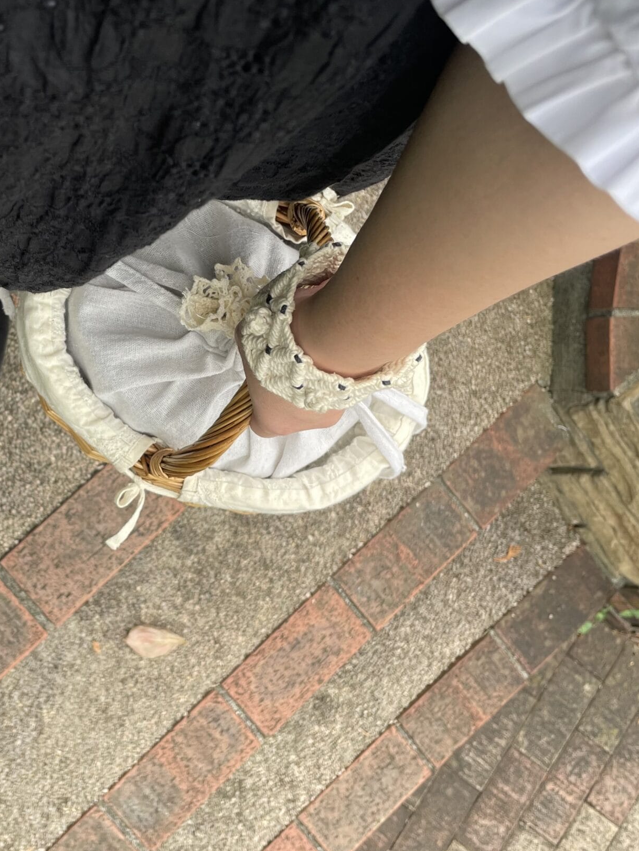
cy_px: 422
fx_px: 1009
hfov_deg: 34.1
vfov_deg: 45.8
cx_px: 124
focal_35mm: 41
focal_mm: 4.2
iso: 32
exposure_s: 1/412
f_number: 1.6
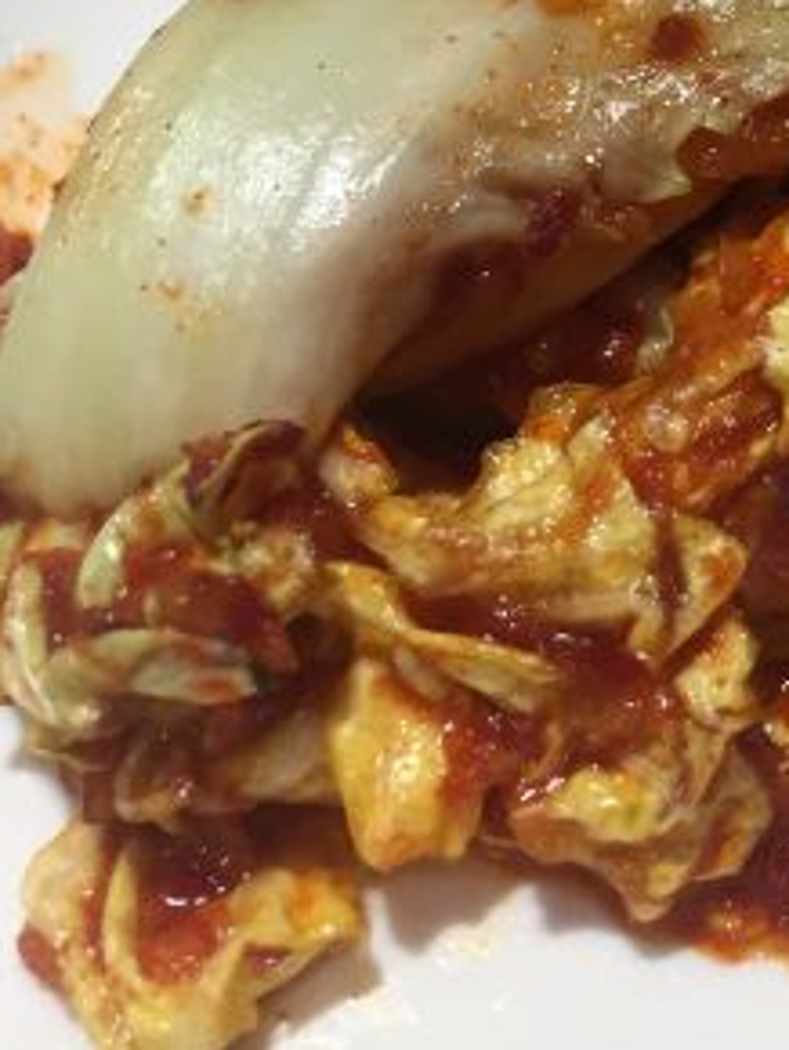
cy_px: 163
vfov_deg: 27.0
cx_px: 831
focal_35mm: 70
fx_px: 2124
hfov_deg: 20.2
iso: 80
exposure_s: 1/33
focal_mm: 4.15
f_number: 2.2
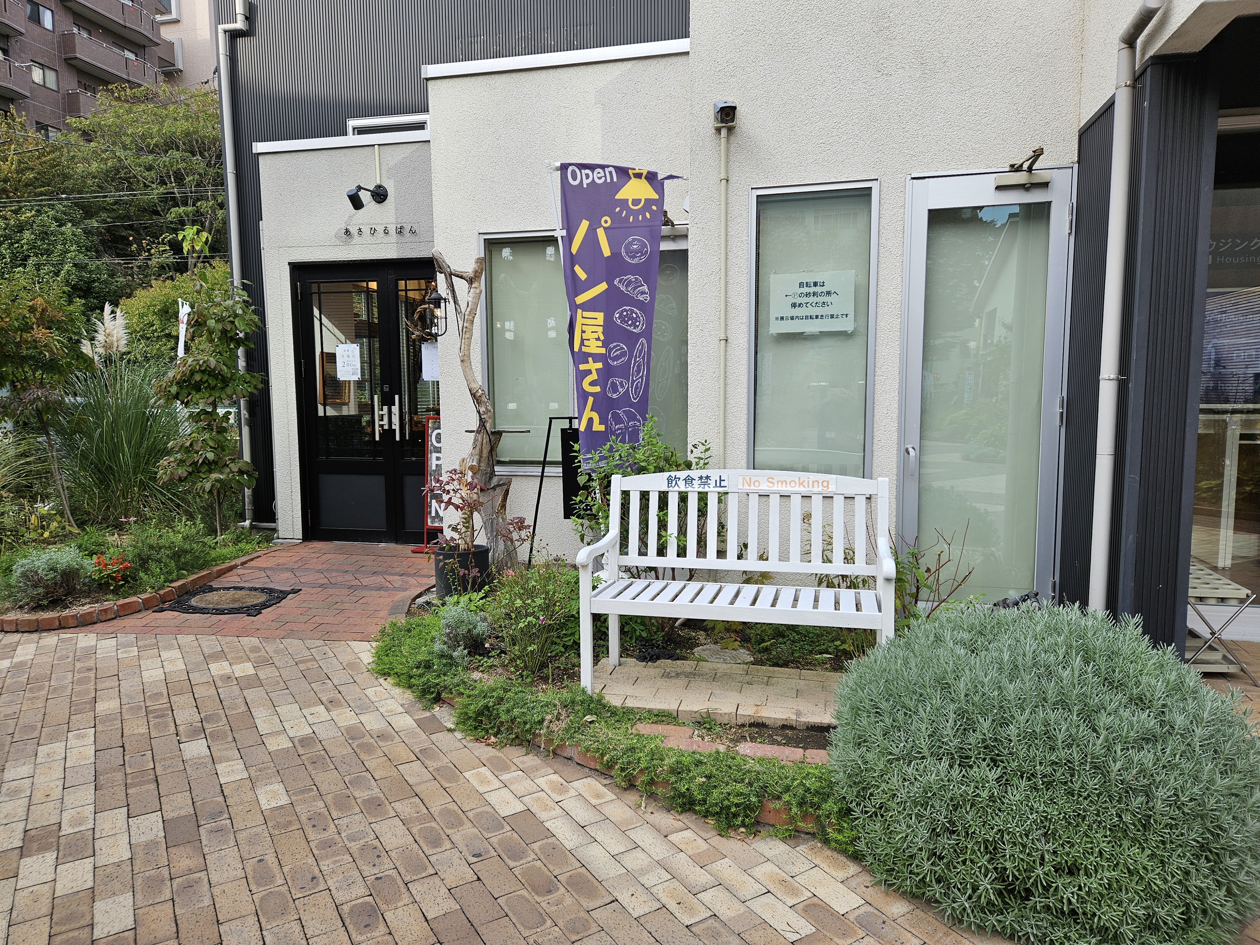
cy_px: 472
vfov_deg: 58.9
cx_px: 630
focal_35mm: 23
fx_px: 837
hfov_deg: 73.9
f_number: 1.8
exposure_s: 1/428
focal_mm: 5.4
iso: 25
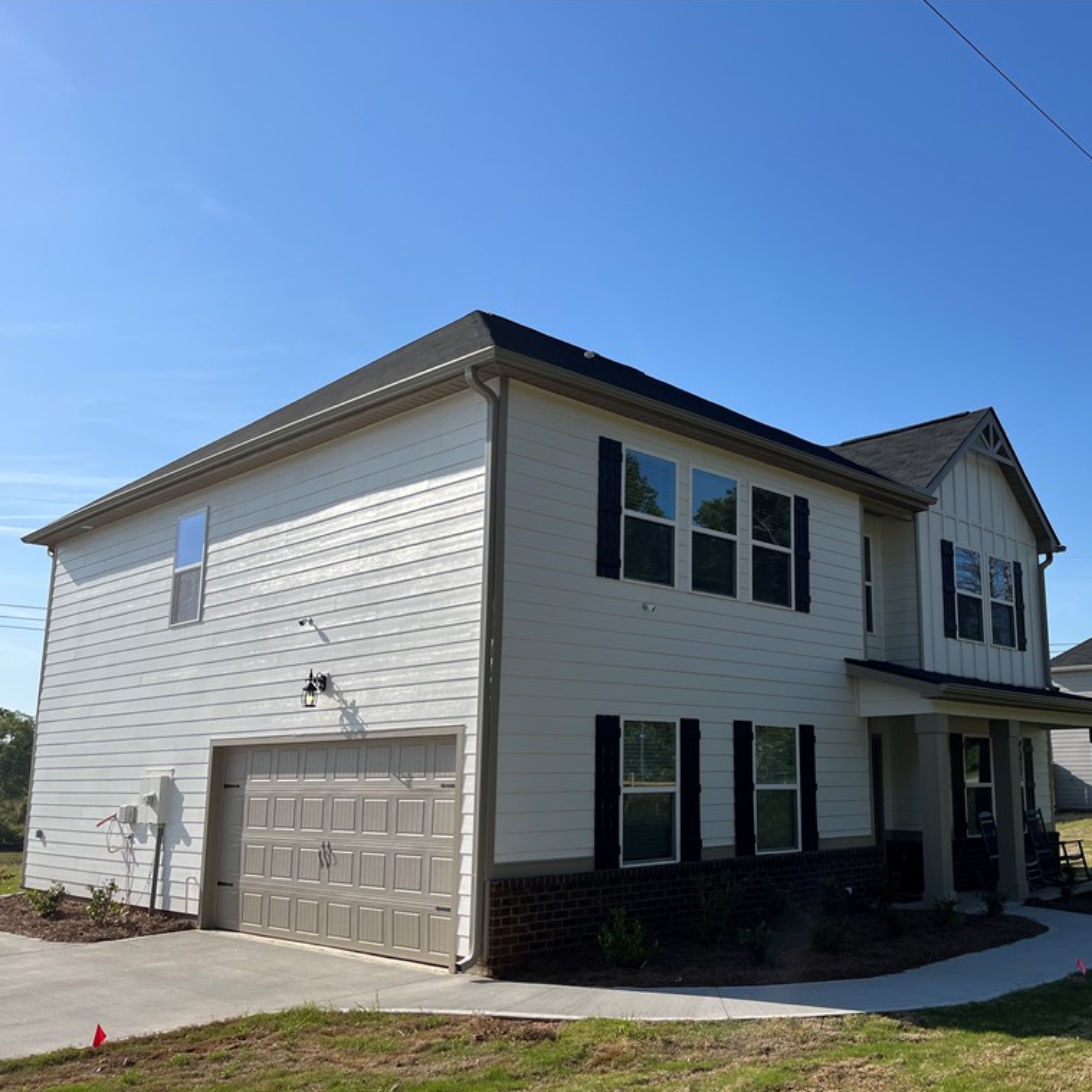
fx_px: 1106
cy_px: 550
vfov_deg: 52.5
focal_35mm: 31
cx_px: 692
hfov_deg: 51.9
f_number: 1.6
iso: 50
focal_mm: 5.1
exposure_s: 1/4854
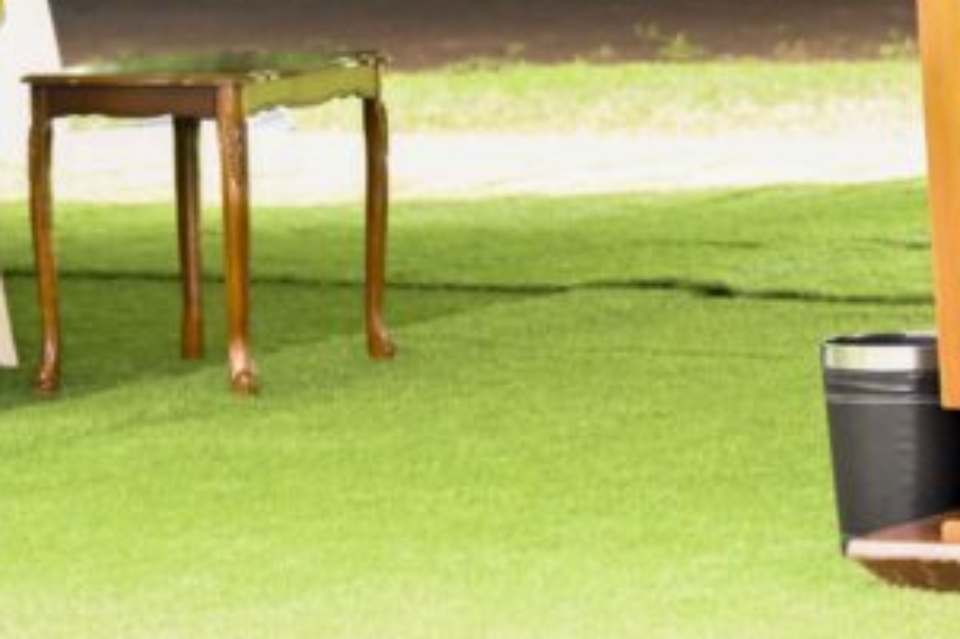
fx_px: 7116
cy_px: -149
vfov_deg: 5.1
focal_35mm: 267
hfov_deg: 7.7
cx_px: 677
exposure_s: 1/1000
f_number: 6.3
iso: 12800
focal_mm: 105
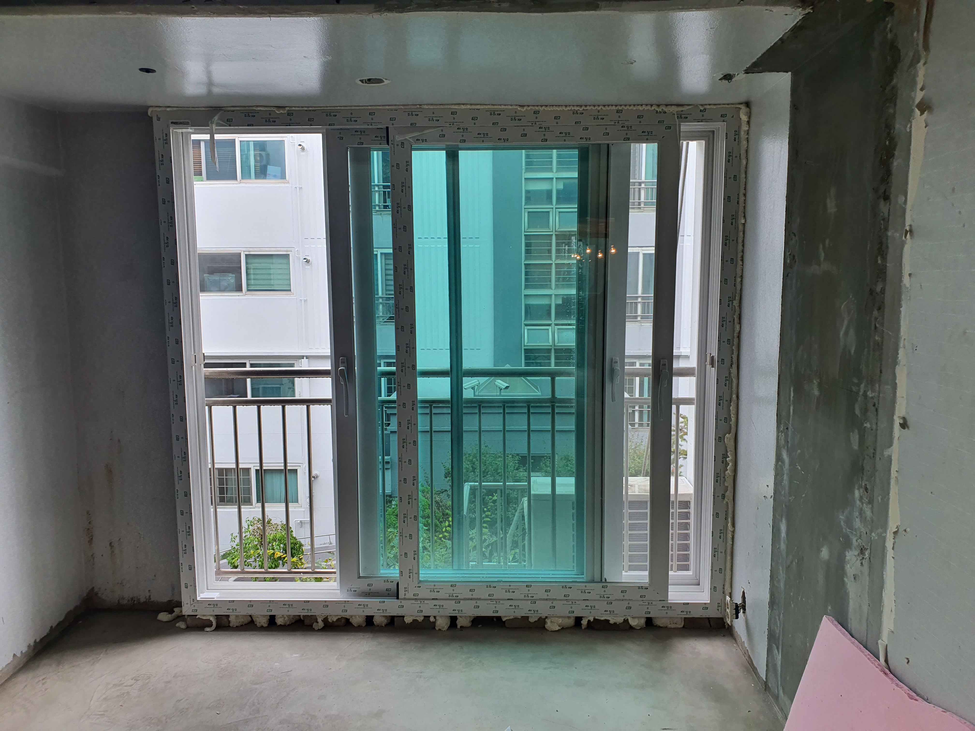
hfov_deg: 67.3
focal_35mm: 26
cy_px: 366
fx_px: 732
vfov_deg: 53.1
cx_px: 488
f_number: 2.4
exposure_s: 1/227
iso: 50
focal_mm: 4.3
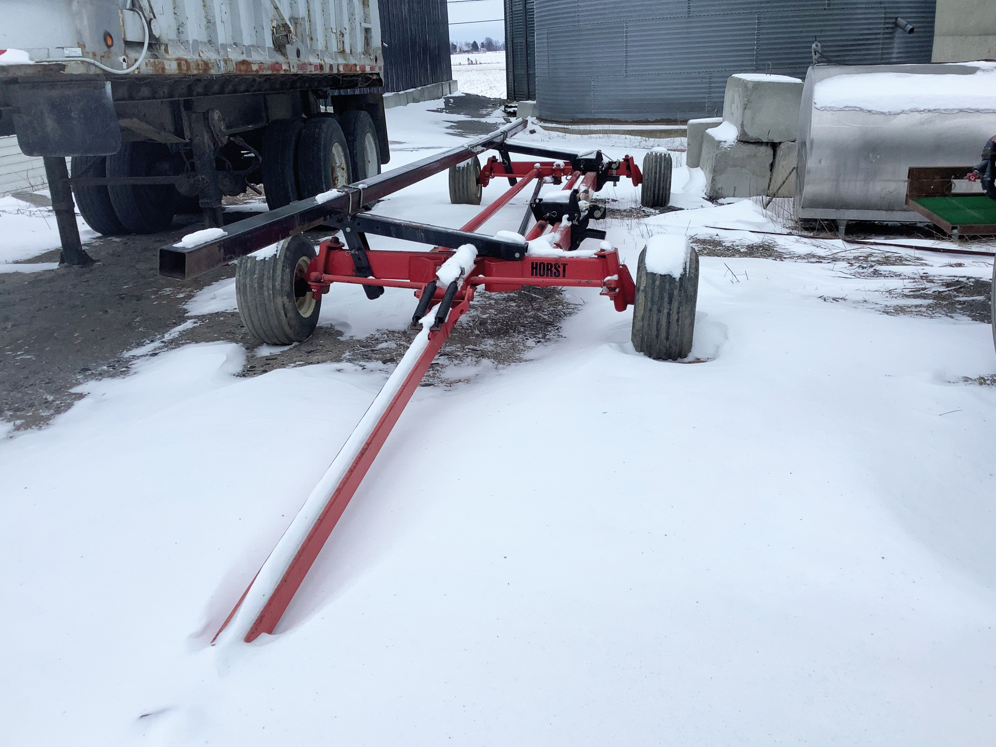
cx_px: 497
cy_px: 379
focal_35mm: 32
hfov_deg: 56.8
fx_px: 921
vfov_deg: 44.2
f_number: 2.4
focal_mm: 3.3
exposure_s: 1/450
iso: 25
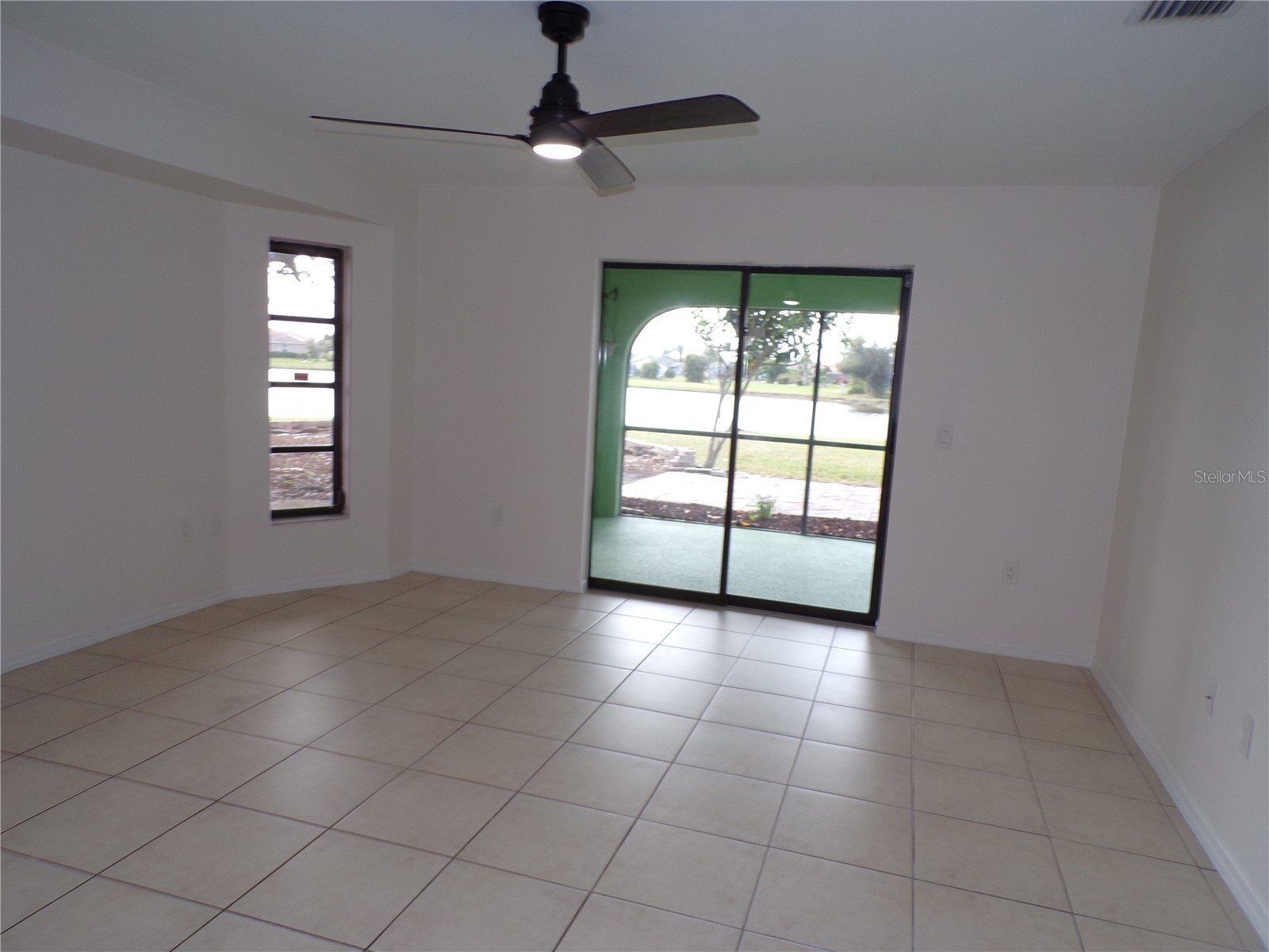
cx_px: 634
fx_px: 880
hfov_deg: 71.6
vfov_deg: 56.8
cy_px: 476
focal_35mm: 24
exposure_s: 1/56
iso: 80
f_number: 4.3
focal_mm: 4.3
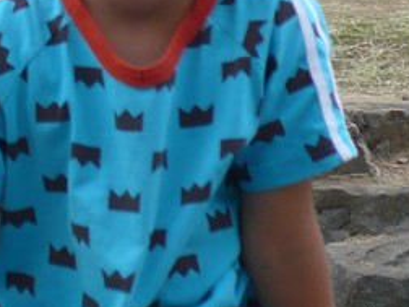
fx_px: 2753
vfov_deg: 6.3
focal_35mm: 233
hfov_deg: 8.3
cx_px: -182
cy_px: -141
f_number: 3.8
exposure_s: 1/250
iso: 100
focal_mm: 10.4
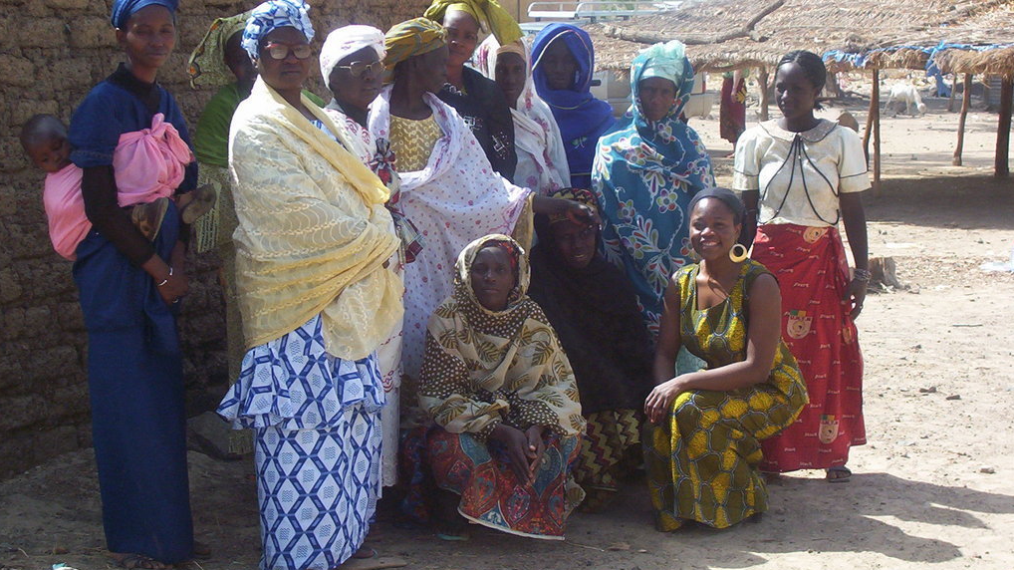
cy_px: 202
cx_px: 507
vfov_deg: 13.6
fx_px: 2392
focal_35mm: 89
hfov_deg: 23.9
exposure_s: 1/558
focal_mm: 10.76
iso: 100
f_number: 3.62
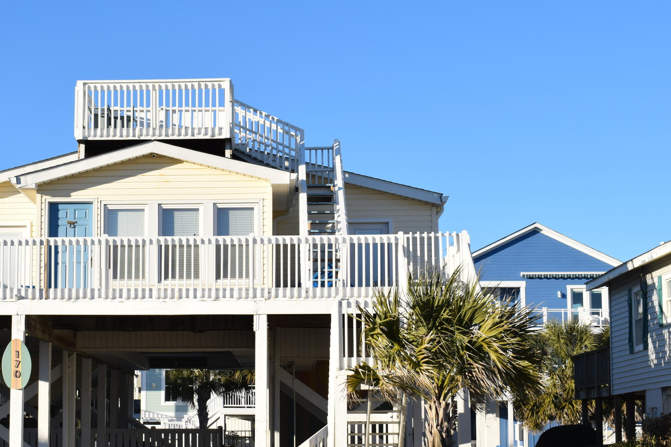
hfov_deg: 25.8
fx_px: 1454
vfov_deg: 17.4
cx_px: 193
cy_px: 300
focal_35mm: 78
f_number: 10
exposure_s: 1/400
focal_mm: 34
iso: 200
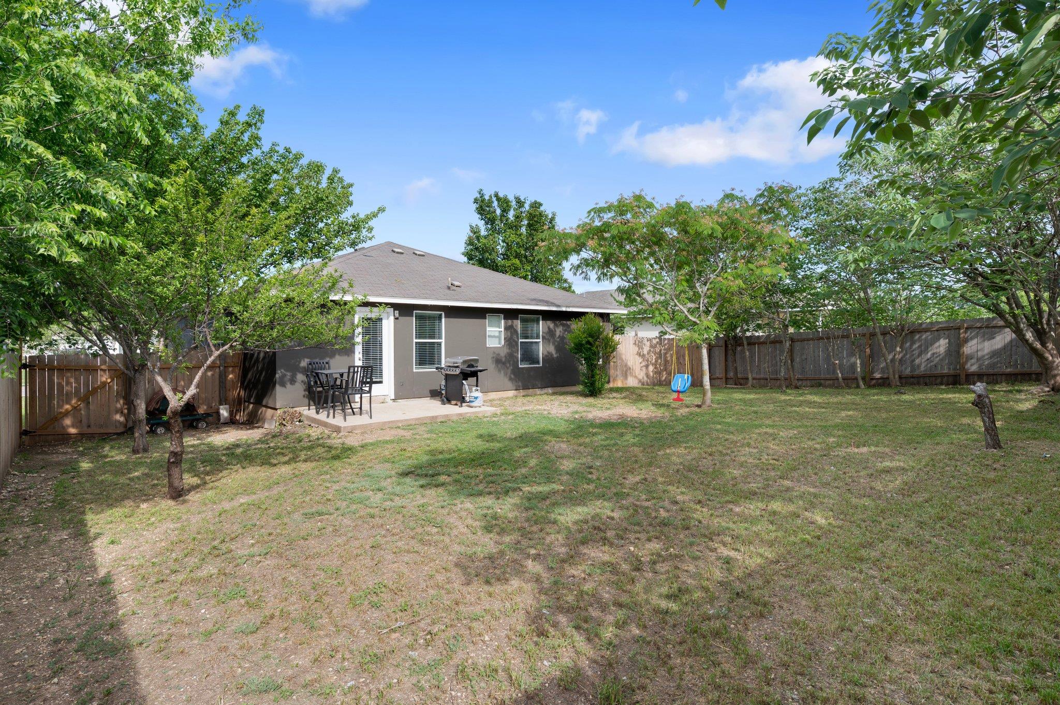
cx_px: 530
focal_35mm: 18
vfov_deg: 65.9
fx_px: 544
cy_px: 352
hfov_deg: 88.5
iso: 100
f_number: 8
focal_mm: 18.5
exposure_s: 1/60
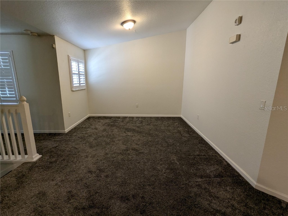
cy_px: 108
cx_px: 144
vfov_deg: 78.1
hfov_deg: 94.5
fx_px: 133
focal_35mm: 16
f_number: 2.2
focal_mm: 2.35
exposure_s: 1/24
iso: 94
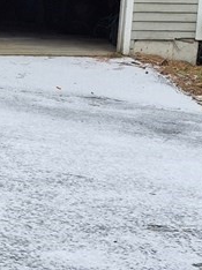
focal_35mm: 151
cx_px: -225
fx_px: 1177
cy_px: 141
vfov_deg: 13.1
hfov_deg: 9.1
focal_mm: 5.4
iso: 32
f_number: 1.8
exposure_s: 1/180
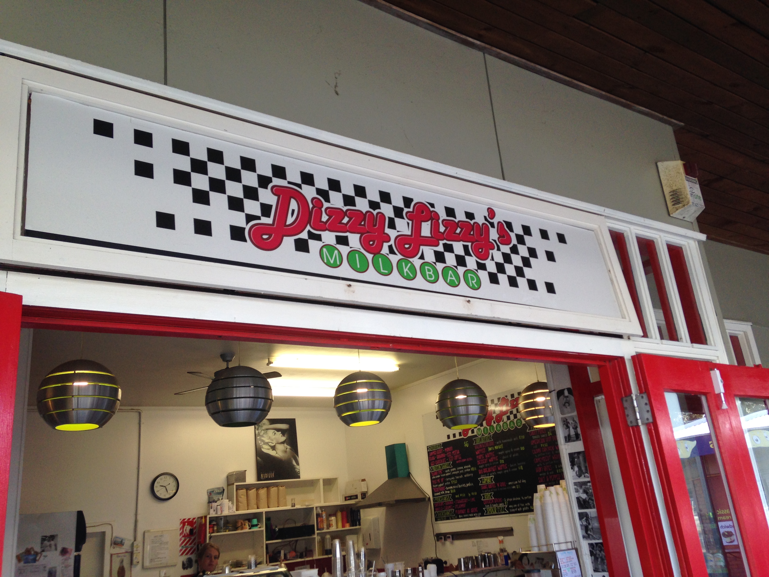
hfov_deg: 55.4
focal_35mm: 33
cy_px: 288
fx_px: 733
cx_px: 384
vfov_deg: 42.9
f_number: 2.4
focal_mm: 4.12
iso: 64
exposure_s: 1/120
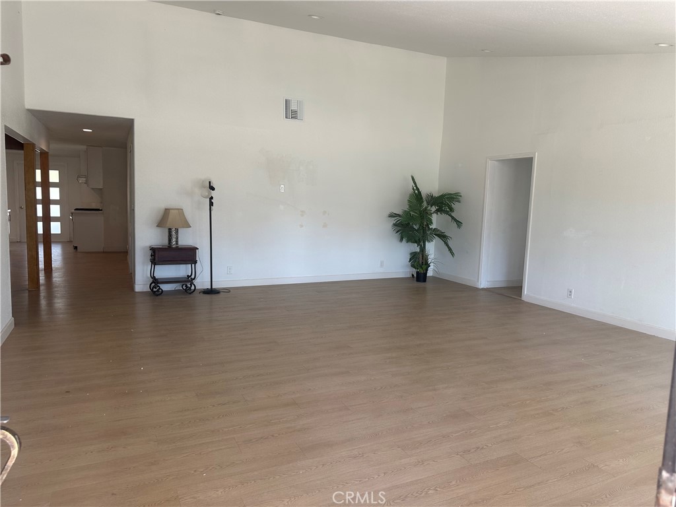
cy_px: 254
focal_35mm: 24
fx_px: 469
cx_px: 338
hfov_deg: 71.6
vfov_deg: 56.8
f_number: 1.78
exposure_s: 1/121
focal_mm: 6.86
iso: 80
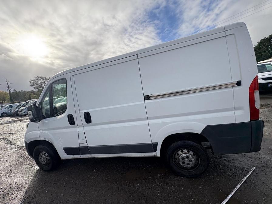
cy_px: 102
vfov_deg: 85.7
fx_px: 110
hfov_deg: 102.1
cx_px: 136
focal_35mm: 14
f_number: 2.2
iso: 40
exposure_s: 1/899
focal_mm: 2.22
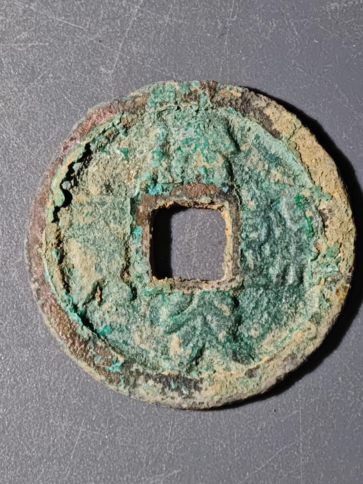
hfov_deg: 15.6
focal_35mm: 95
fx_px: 1328
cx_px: 182
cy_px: 242
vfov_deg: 20.7
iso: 400
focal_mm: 9
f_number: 2
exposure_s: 1/96
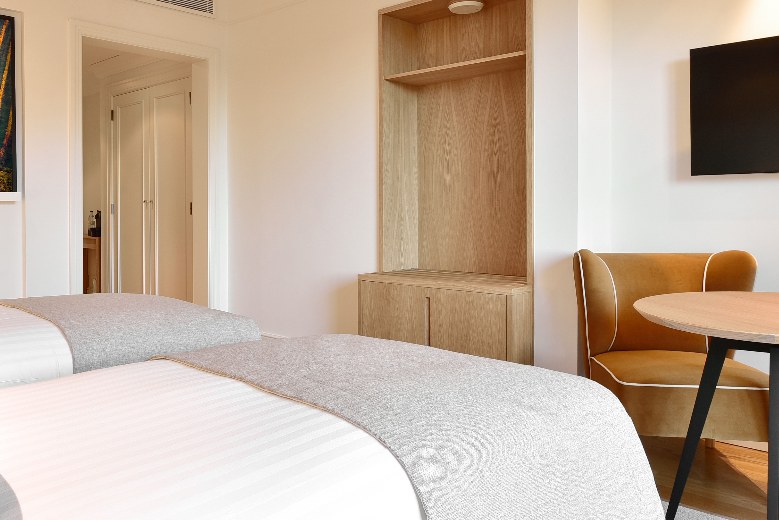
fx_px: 649
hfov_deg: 61.6
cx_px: 335
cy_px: 207
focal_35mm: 30
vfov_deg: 43.4
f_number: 11
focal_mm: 16
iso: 100
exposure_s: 1/1.3
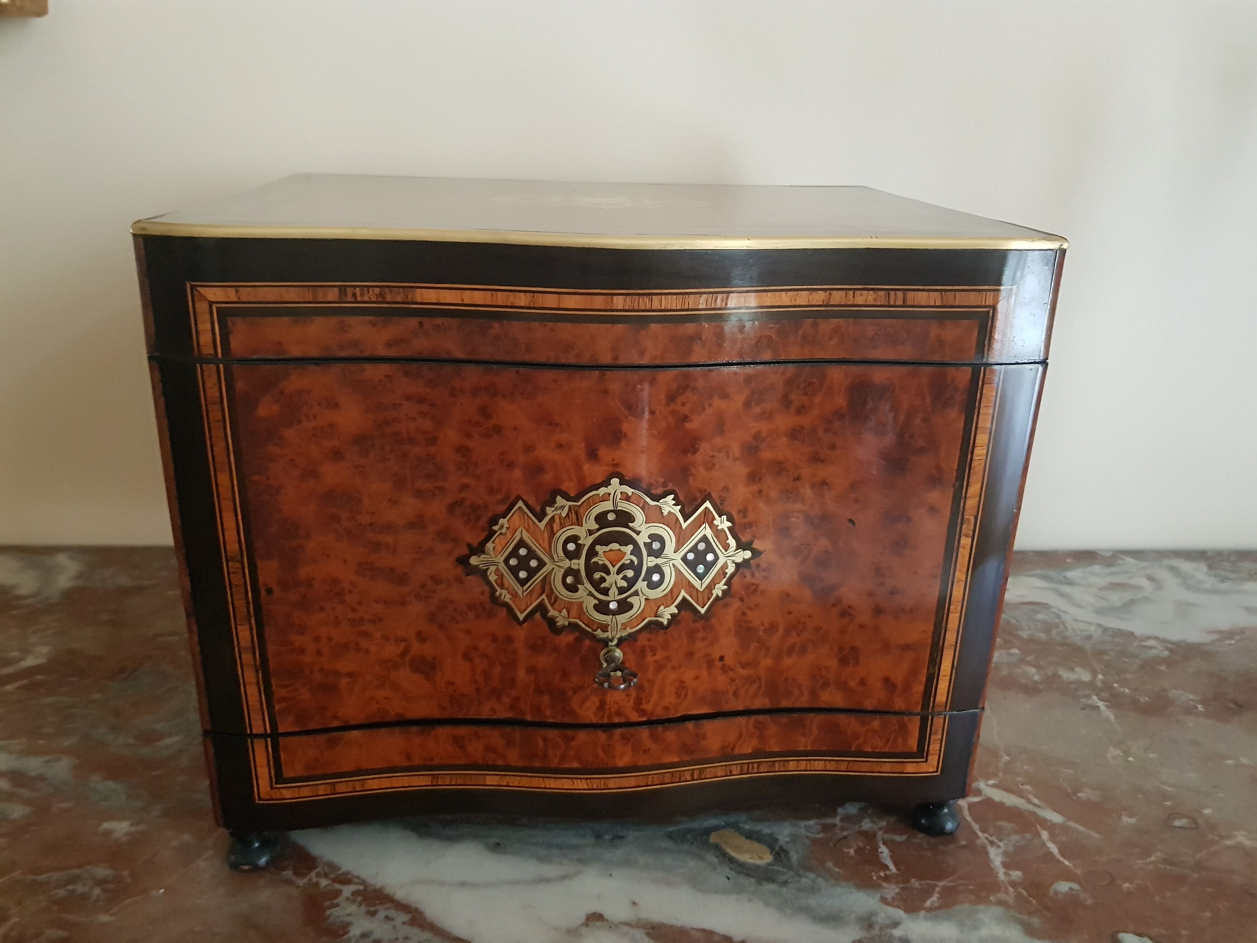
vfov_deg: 53.1
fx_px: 944
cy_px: 472
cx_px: 628
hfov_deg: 67.3
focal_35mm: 26
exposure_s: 1/33
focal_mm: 4.2
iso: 800
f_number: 1.7
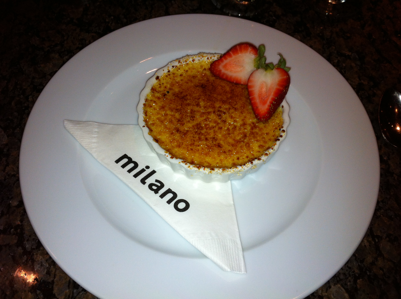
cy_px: 150
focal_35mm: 35
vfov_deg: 40.6
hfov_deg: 52.7
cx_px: 200
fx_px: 405
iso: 80
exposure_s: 1/57
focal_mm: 3.85
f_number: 2.8
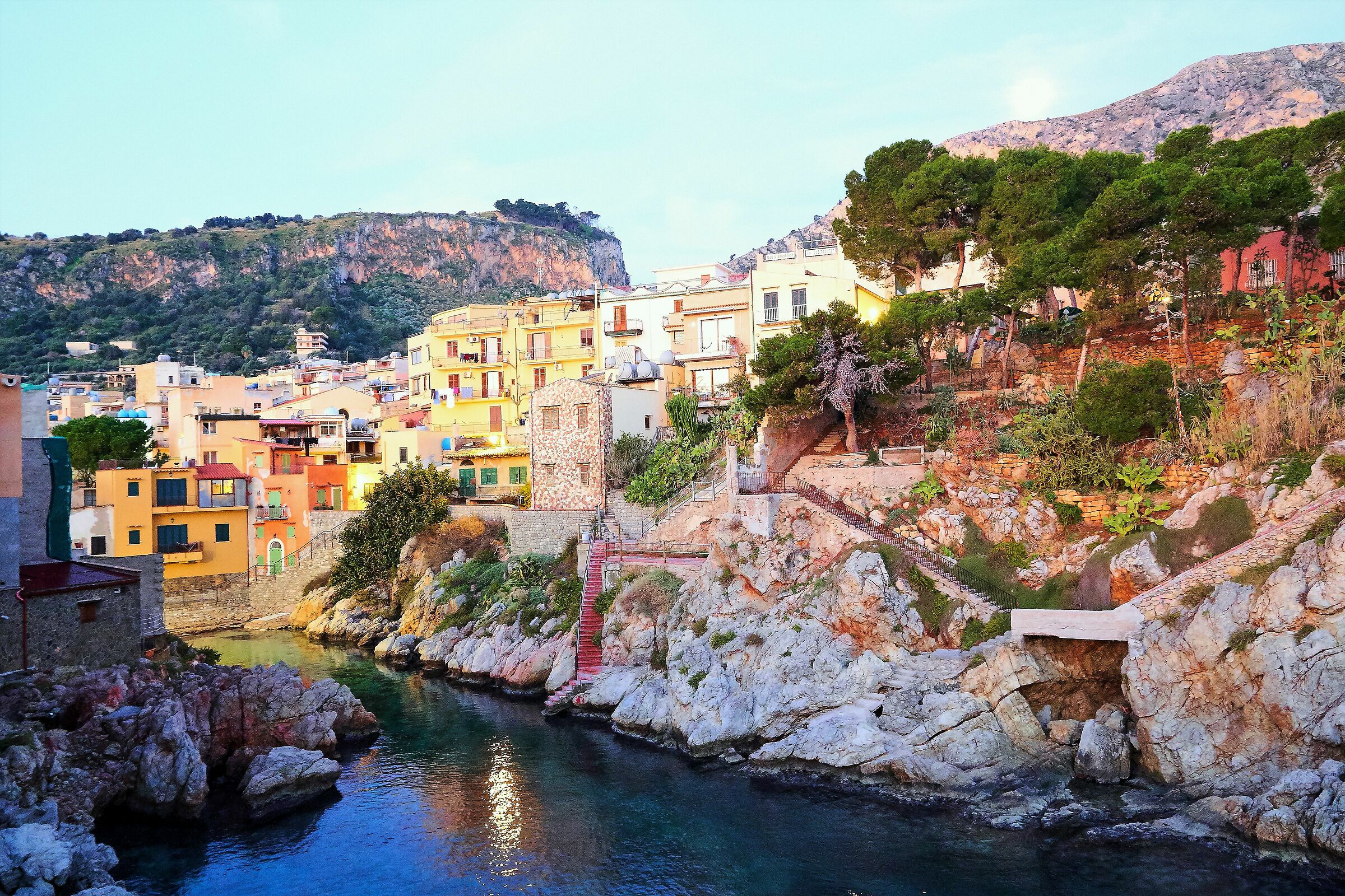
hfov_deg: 71.5
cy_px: 448
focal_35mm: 25
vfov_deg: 51.3
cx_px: 672
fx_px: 934
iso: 12800
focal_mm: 25
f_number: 6.3
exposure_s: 1/8
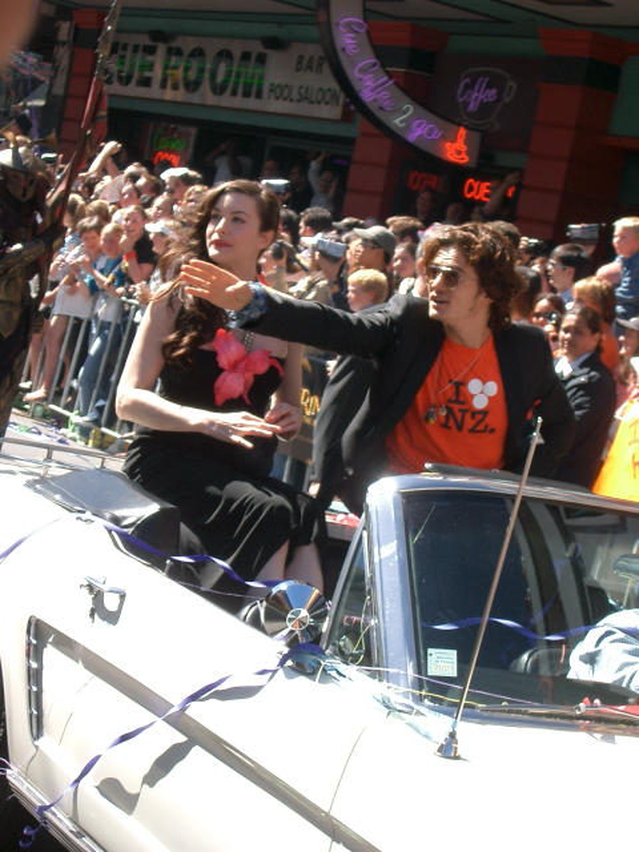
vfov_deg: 22.3
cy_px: 426
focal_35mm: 88
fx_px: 2166
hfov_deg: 16.8
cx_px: 320
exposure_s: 1/200
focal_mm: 14.6
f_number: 4.4
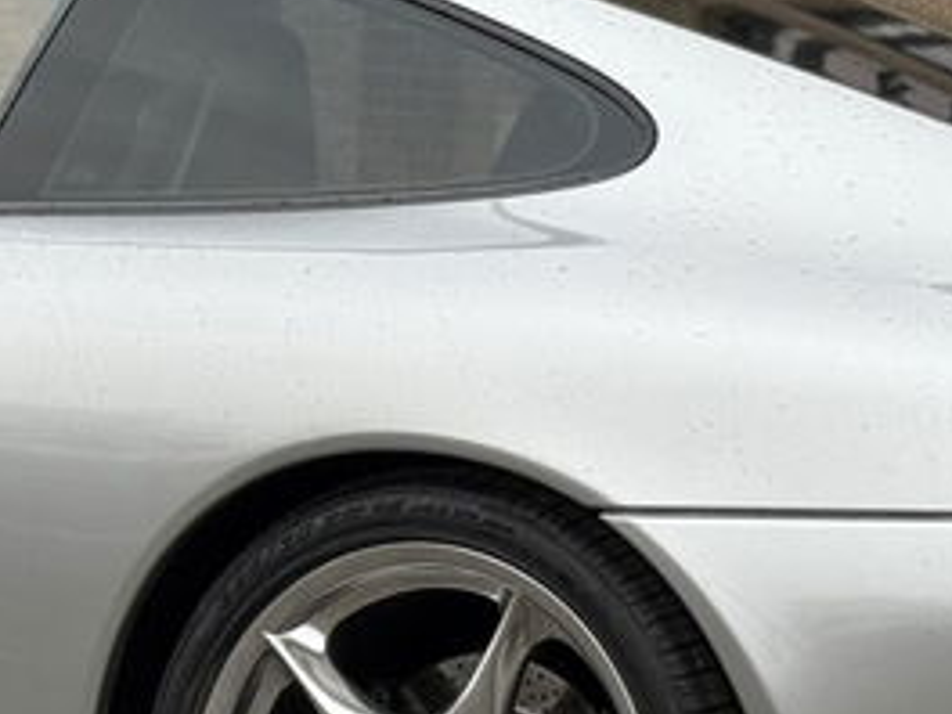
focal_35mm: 186
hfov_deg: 10.6
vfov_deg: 8.0
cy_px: 519
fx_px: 5115
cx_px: 166
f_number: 1.78
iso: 64
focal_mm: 6.76
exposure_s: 1/538
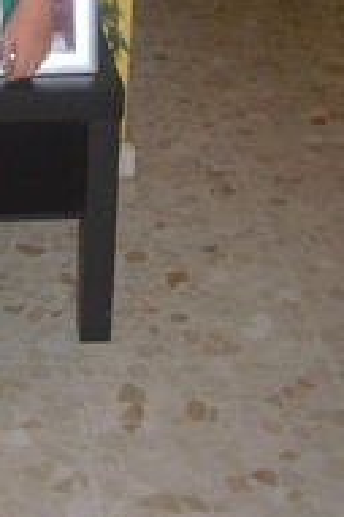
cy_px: -49
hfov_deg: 13.0
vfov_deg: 19.2
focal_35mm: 102
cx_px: -79
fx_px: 1465
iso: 200
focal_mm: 6.4
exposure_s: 1/30
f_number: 3.2
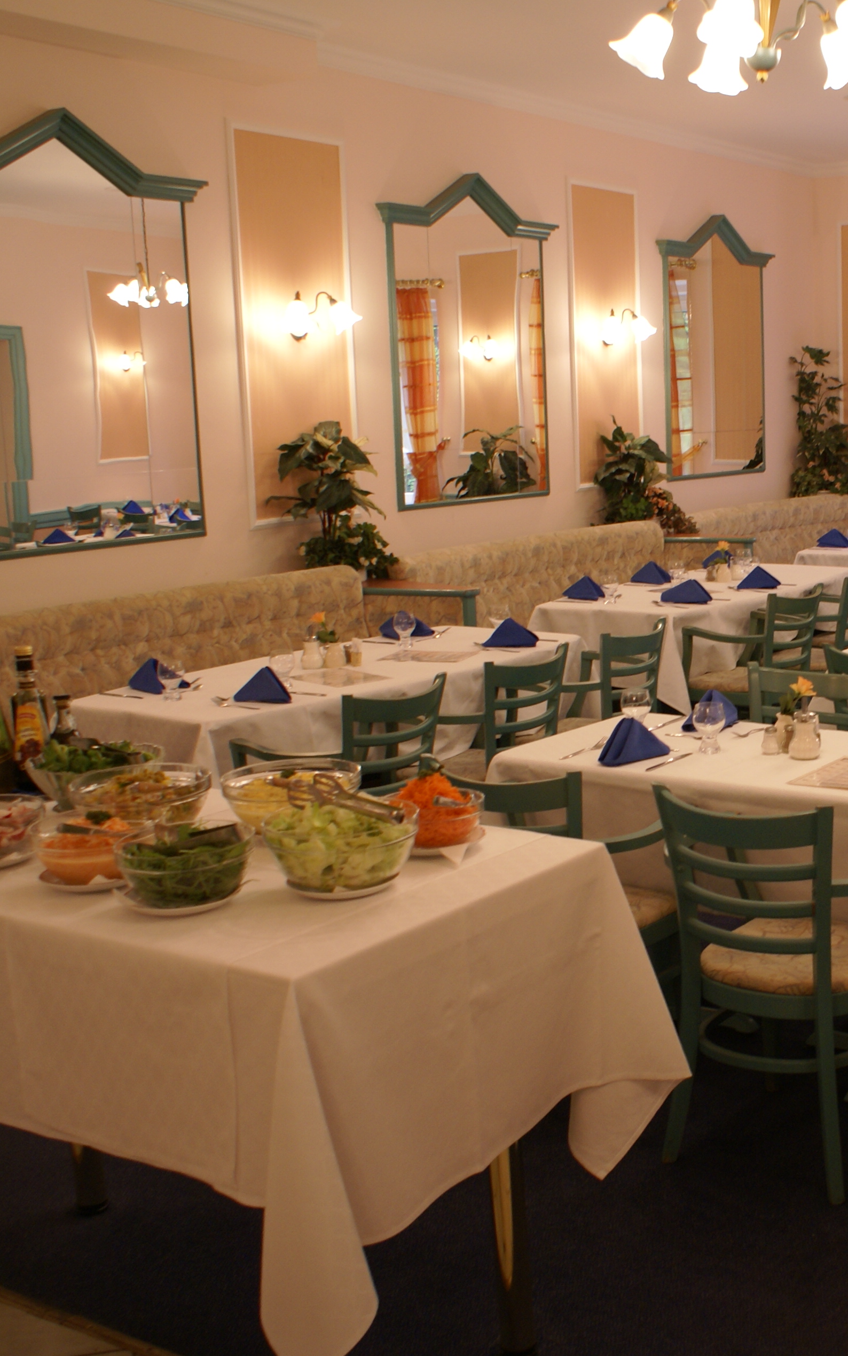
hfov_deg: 29.0
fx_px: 1553
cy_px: 673
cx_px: 807
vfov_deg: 47.2
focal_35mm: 42
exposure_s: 1/15
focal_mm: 18
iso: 200
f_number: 3.5
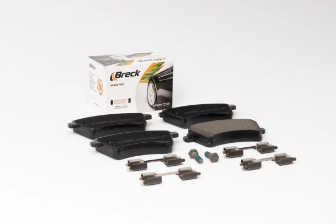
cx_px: 168
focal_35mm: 90
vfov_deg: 15.2
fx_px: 840
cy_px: 112
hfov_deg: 22.6
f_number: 13
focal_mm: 60
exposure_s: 1/200
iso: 100
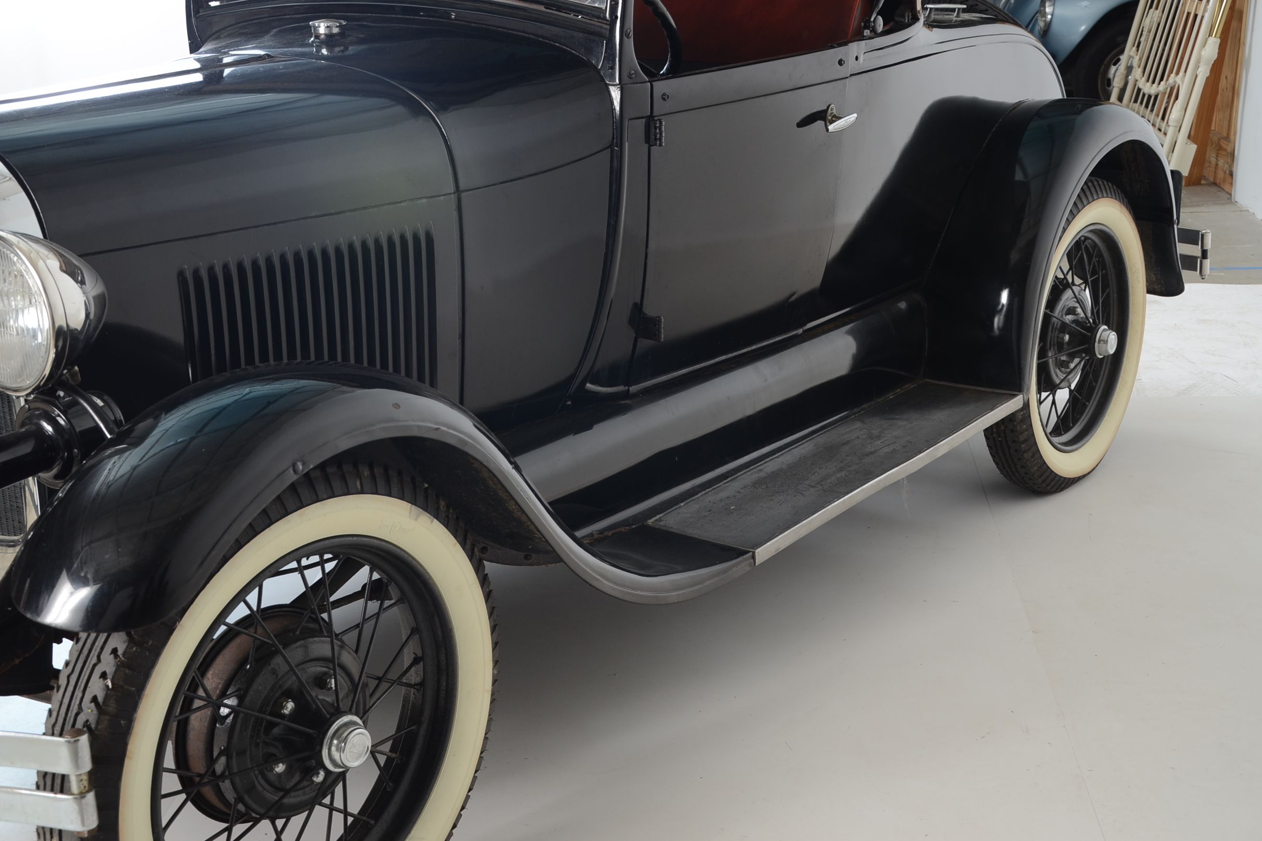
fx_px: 1875
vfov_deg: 25.3
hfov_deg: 37.2
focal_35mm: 54
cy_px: 420
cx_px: 635
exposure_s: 1/125
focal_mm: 35
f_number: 5.6
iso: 200
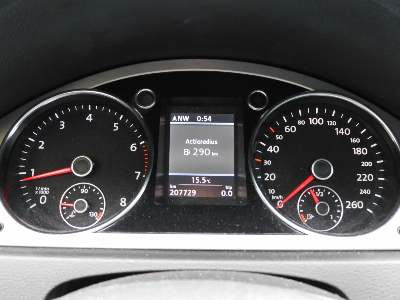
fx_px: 381
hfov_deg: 55.4
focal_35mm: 33
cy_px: 150
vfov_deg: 42.9
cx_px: 200
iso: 360
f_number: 3.6
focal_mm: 5.9
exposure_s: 1/30
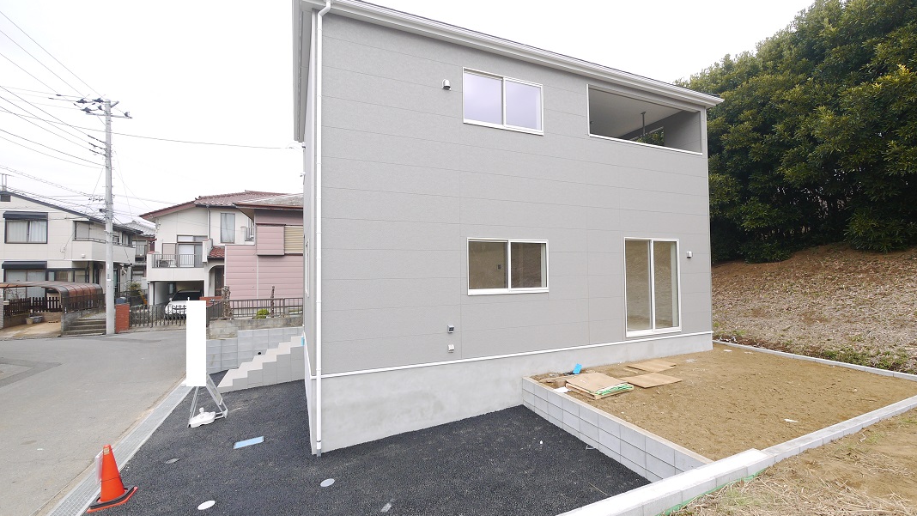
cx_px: 480
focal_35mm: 16
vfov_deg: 67.1
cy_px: 261
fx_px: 389
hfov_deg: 99.3
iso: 160
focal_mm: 7
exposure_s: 1/160
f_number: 5
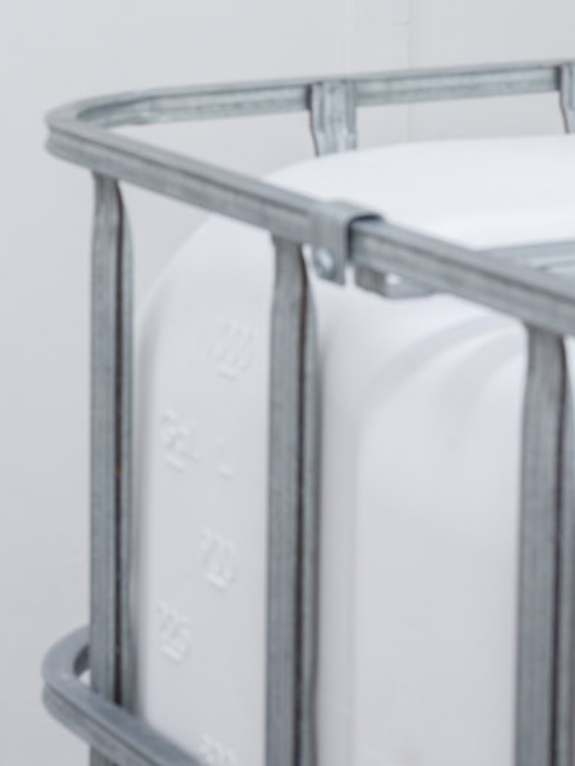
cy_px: -218
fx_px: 3076
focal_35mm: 139
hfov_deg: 10.7
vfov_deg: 13.7
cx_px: 330
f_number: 9
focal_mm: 50
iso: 100
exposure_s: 1/5
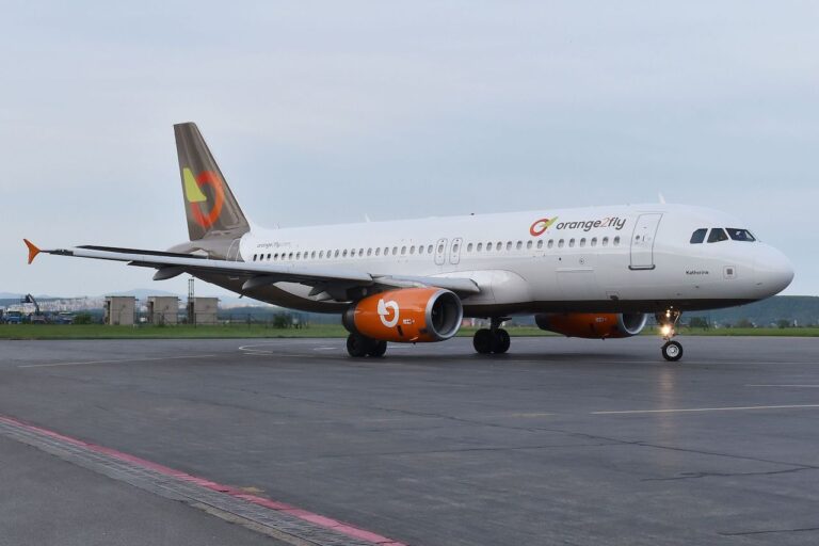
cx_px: 410
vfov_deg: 26.5
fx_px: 1160
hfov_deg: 38.9
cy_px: 273
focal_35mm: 51
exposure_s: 1/640
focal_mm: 34
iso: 640
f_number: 10
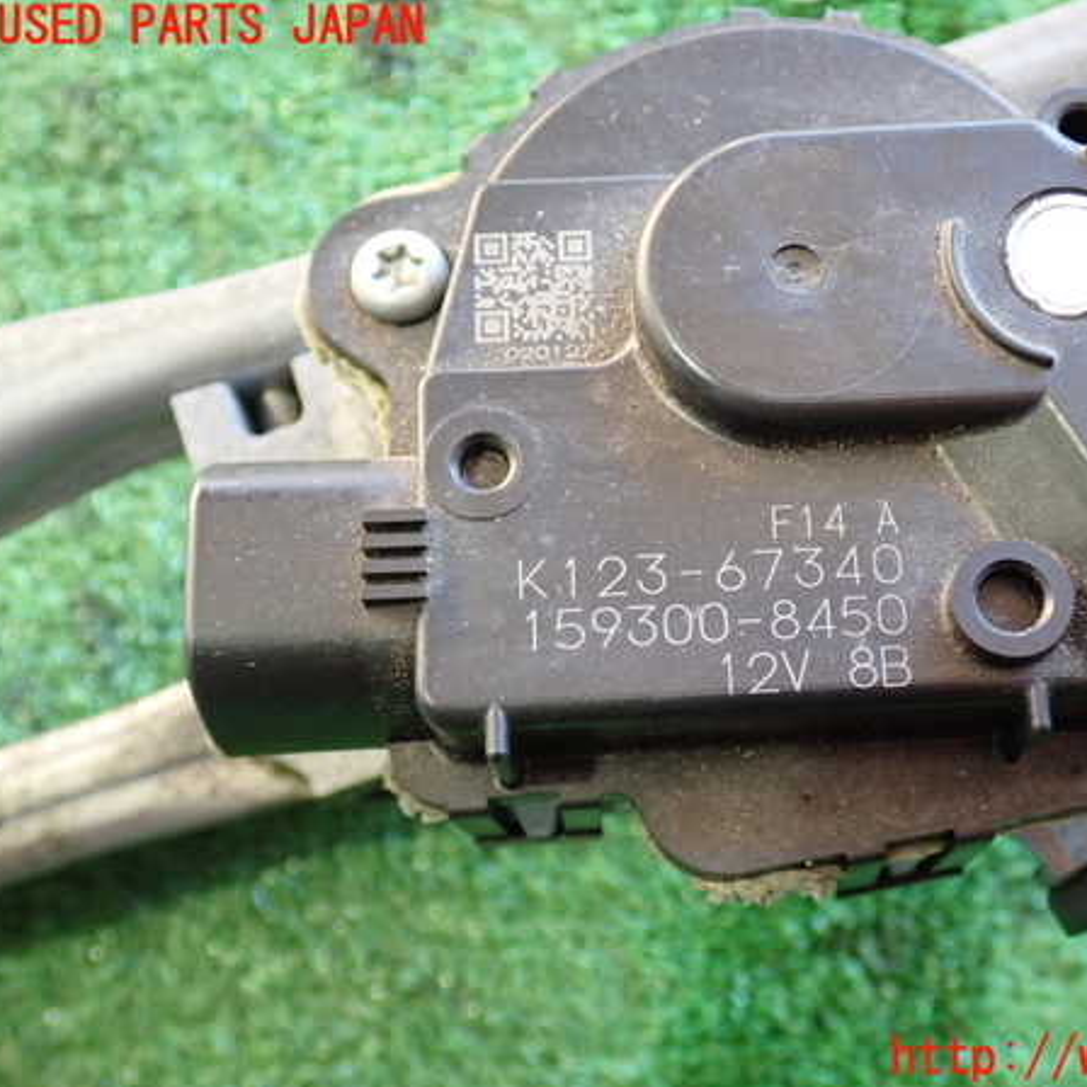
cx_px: 711
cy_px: 544
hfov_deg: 37.2
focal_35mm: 45
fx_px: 1599
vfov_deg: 37.6
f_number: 2.7
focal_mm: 6.83
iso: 400
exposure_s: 1/40
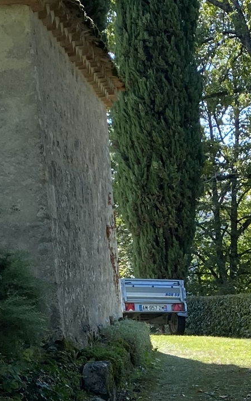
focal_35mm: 100
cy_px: 462
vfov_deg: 19.7
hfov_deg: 13.0
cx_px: 225
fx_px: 1095
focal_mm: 4.25
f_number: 1.8
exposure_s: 1/554
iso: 32
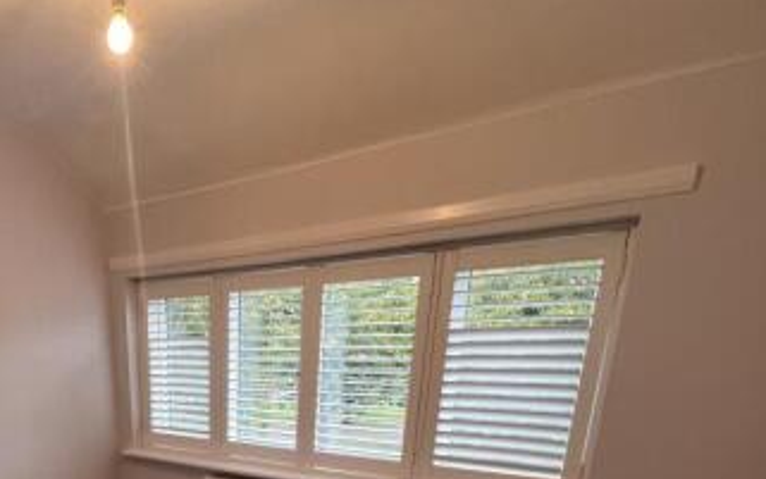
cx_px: 156
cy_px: 511
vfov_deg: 40.9
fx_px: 522
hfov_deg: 66.1
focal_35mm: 25
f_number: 1.8
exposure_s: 1/100
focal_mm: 1.57
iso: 200
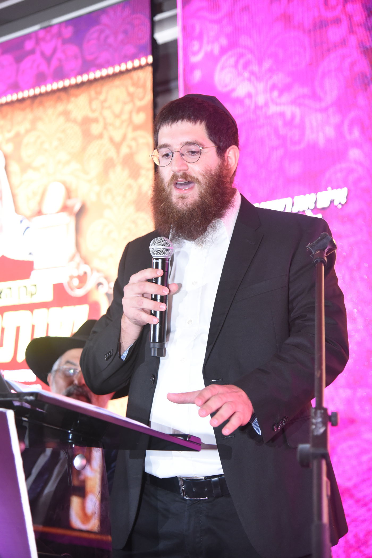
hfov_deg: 19.5
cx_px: 186
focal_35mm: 70
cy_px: 279
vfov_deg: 28.8
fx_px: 1085
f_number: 4
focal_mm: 70
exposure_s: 1/200
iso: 3200
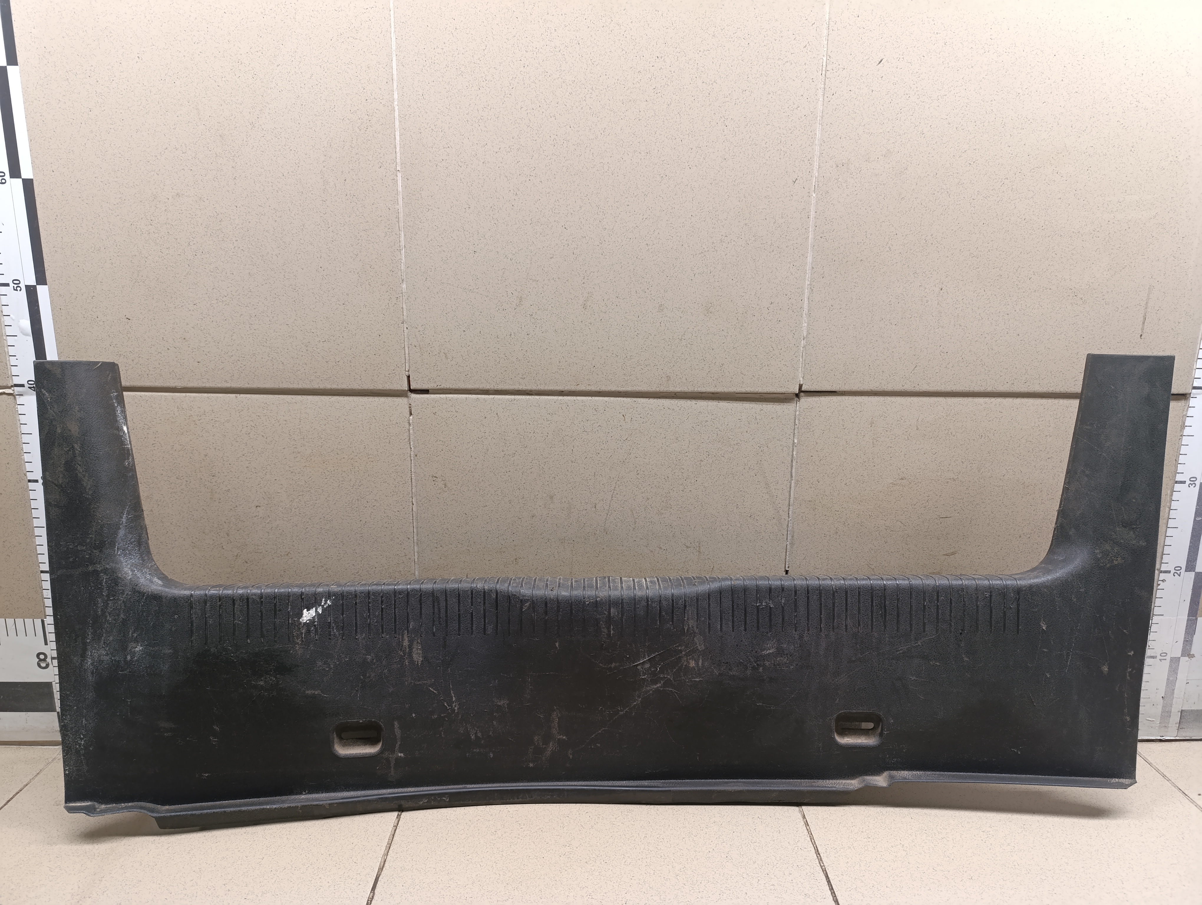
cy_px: 452
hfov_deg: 73.8
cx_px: 601
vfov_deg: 59.0
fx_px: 800
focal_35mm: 23
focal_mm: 6.14
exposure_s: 1/100
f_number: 1.6
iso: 500
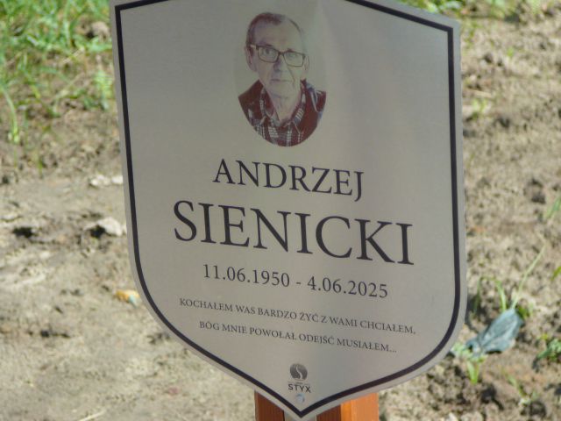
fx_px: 2399
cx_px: 280
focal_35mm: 148
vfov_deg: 10.0
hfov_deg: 13.3
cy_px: 210
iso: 80
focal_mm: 22
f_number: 4
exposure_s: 1/400
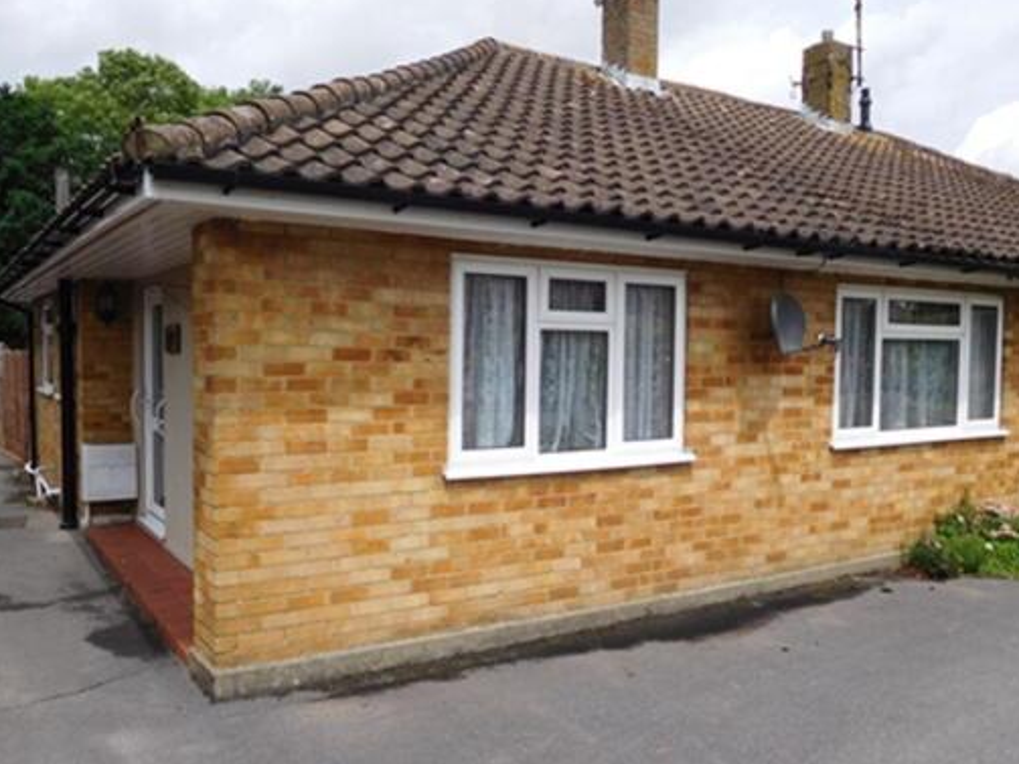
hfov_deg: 61.5
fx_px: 853
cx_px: 453
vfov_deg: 48.2
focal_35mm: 29
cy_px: 398
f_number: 3.4
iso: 125
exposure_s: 1/1500
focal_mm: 4.5
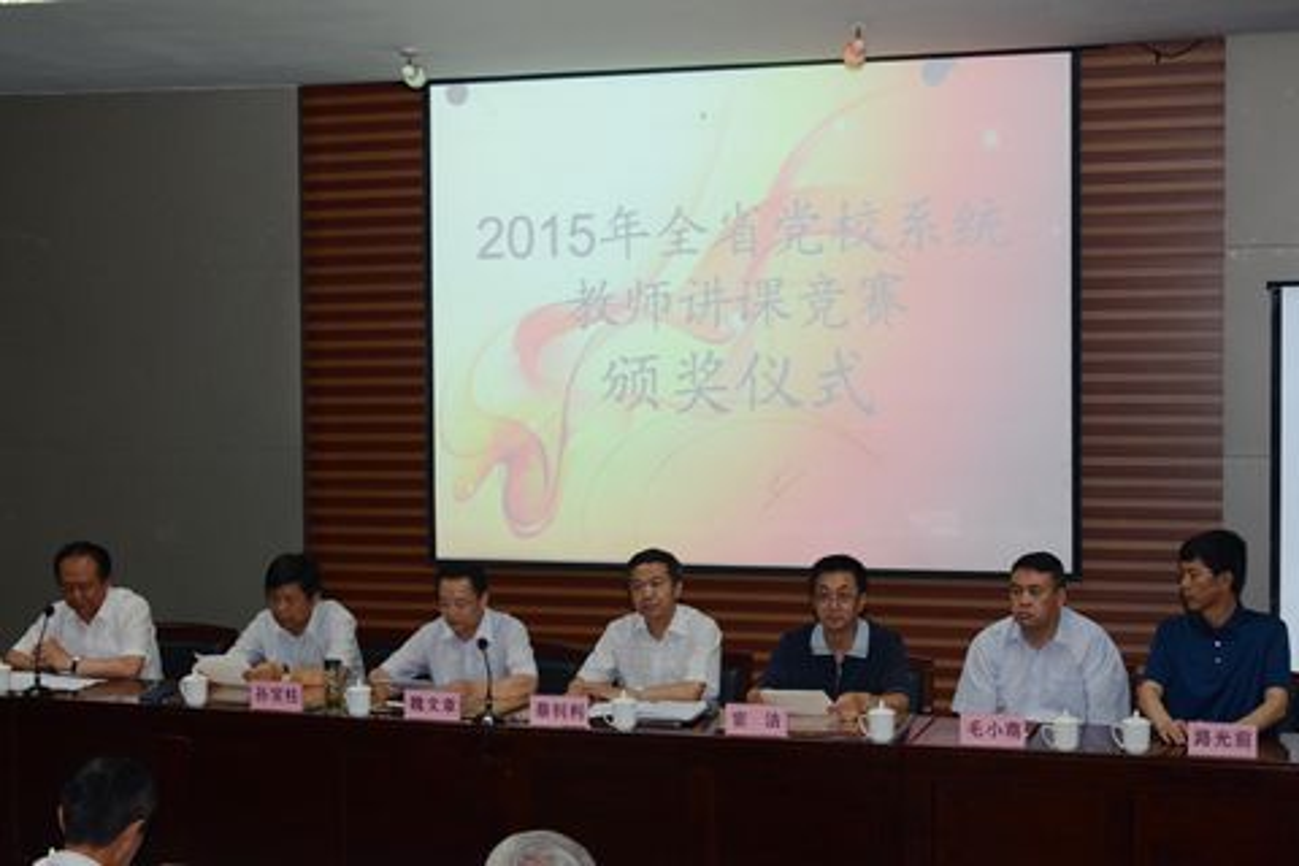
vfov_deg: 26.5
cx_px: 650
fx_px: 1840
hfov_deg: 38.9
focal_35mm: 51
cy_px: 433
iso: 1250
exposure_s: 1/60
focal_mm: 34
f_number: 8
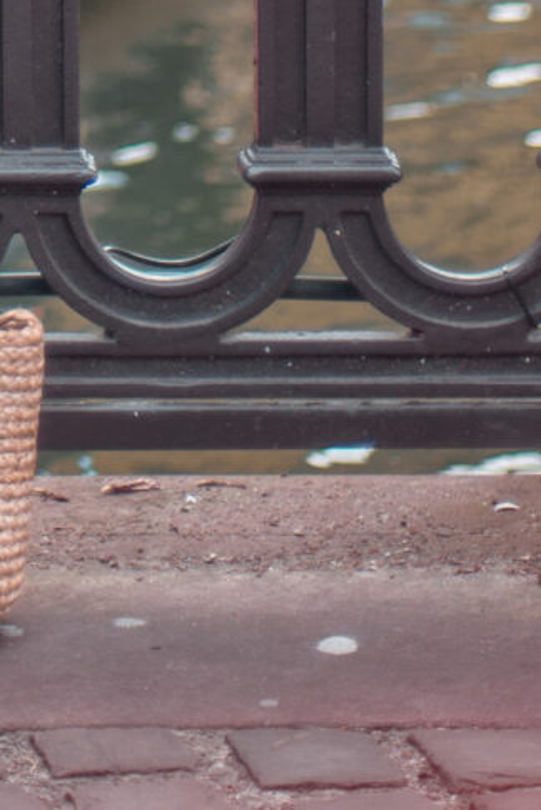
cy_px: -1154
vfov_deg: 7.3
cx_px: -737
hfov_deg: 5.1
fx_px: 5942
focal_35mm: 264
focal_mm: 50
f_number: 1.8
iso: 50
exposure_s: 1/640
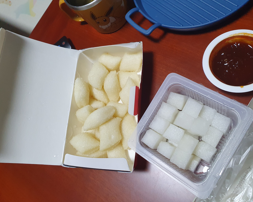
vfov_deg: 51.5
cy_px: 100
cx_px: 138
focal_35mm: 28
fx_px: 210
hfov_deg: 62.1
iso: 400
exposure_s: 1/120
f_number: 2.4
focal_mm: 4.32
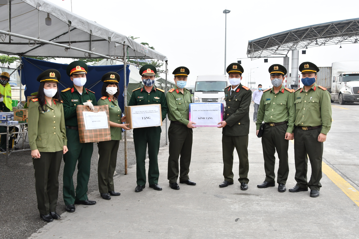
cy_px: 120
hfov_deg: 53.1
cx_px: 180
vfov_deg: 36.9
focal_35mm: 36
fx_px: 359
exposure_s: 1/200
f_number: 10
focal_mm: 24
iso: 640
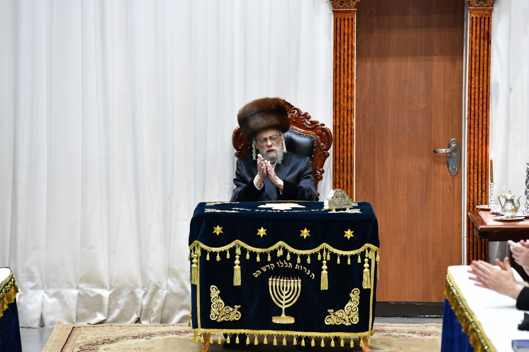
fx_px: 2938
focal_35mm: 200
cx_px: 264
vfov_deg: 6.9
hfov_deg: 10.3
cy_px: 176
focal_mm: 200
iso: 2000
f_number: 5.6
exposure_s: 1/100
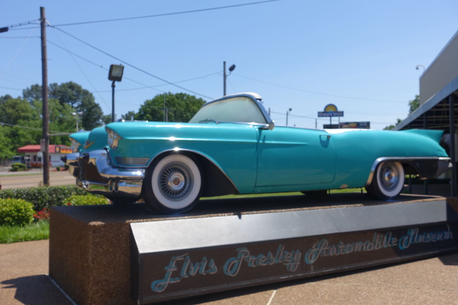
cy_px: 152
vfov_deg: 35.9
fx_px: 471
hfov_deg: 51.9
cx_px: 229
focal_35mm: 37
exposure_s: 1/640
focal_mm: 13.53
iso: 125
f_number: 5.6
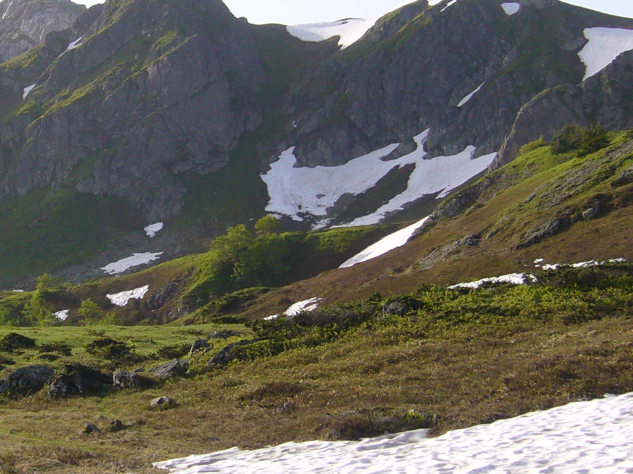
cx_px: 124
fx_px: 1627
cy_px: 140
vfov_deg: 16.5
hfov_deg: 21.7
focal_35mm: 89
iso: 80
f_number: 6
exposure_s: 1/160
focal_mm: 6.6
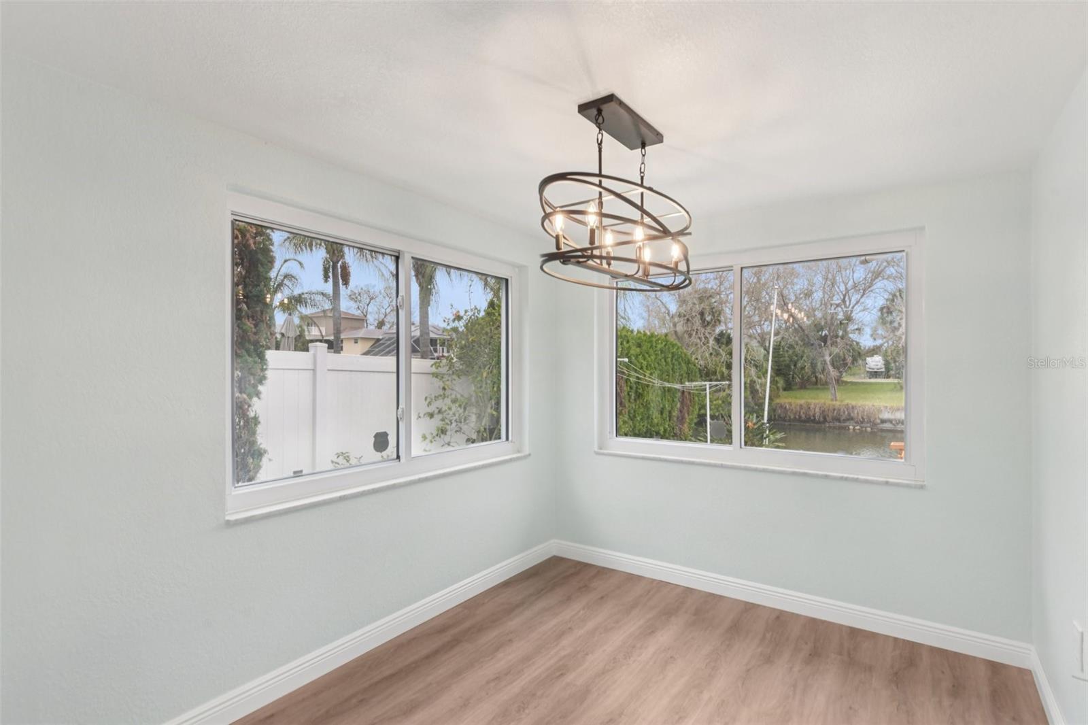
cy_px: 362
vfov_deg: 73.7
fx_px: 483
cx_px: 544
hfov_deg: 96.7
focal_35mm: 16
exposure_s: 1/100
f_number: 8
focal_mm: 16
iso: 400
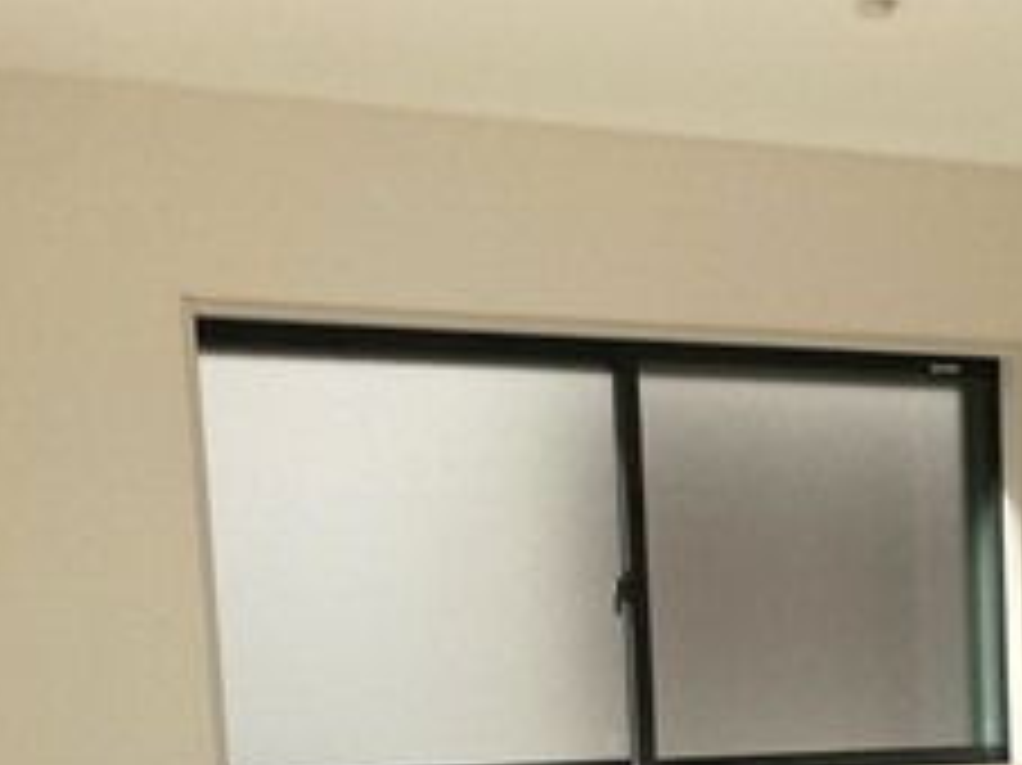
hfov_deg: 22.2
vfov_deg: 17.7
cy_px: 932
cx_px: 1333
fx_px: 2331
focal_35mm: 79
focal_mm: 3.99
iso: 20
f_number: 1.8
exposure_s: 1/528
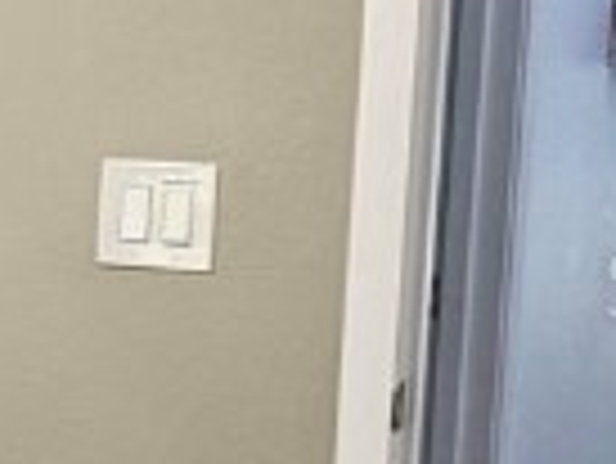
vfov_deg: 8.3
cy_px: 284
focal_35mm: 179
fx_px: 3188
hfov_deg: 8.9
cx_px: -1272
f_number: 1.78
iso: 320
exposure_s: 1/60
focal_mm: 6.76
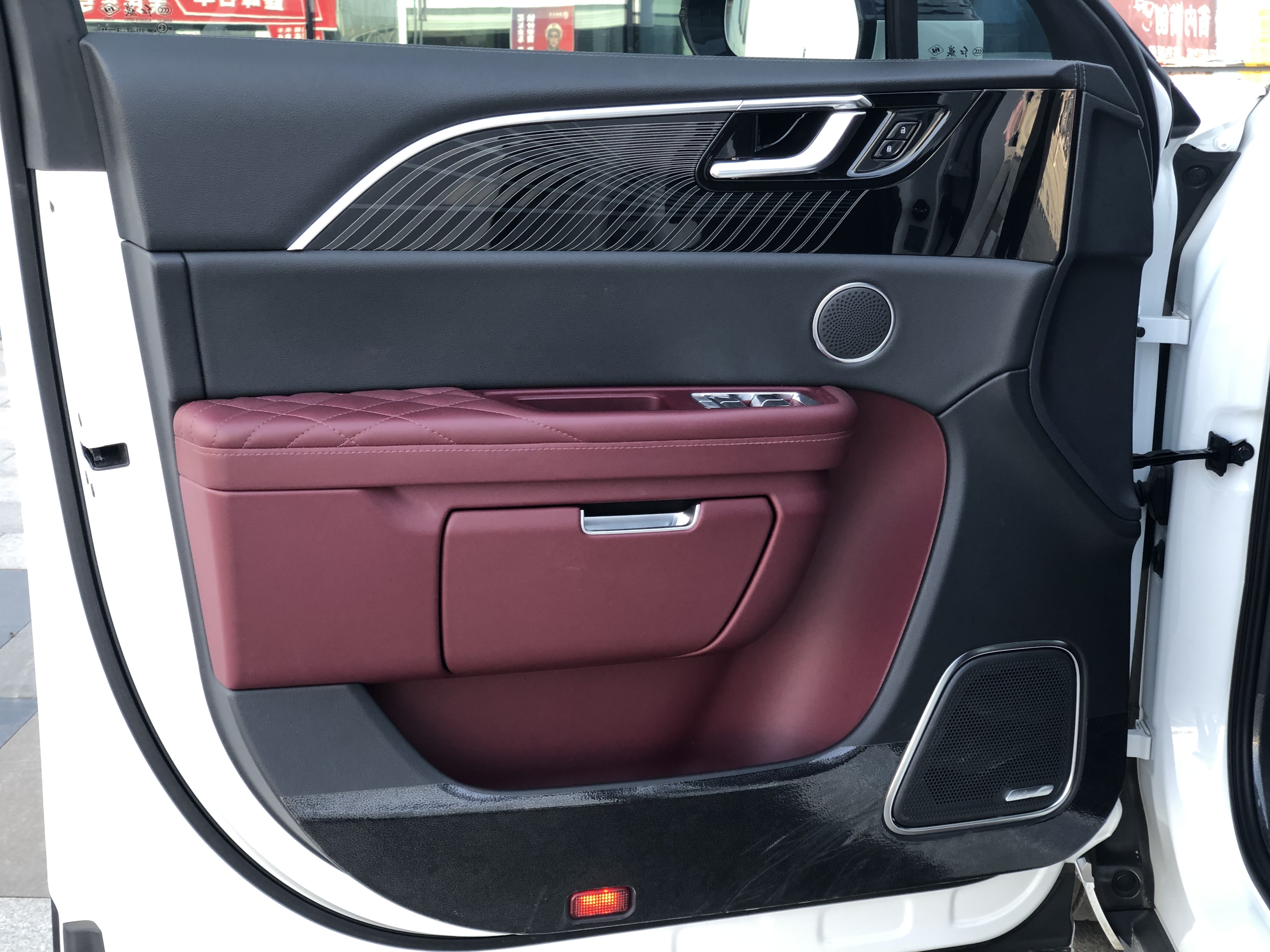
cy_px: 476
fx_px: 1908
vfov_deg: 28.0
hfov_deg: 36.8
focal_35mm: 52
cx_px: 635
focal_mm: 6
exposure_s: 1/60
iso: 32
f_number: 2.4
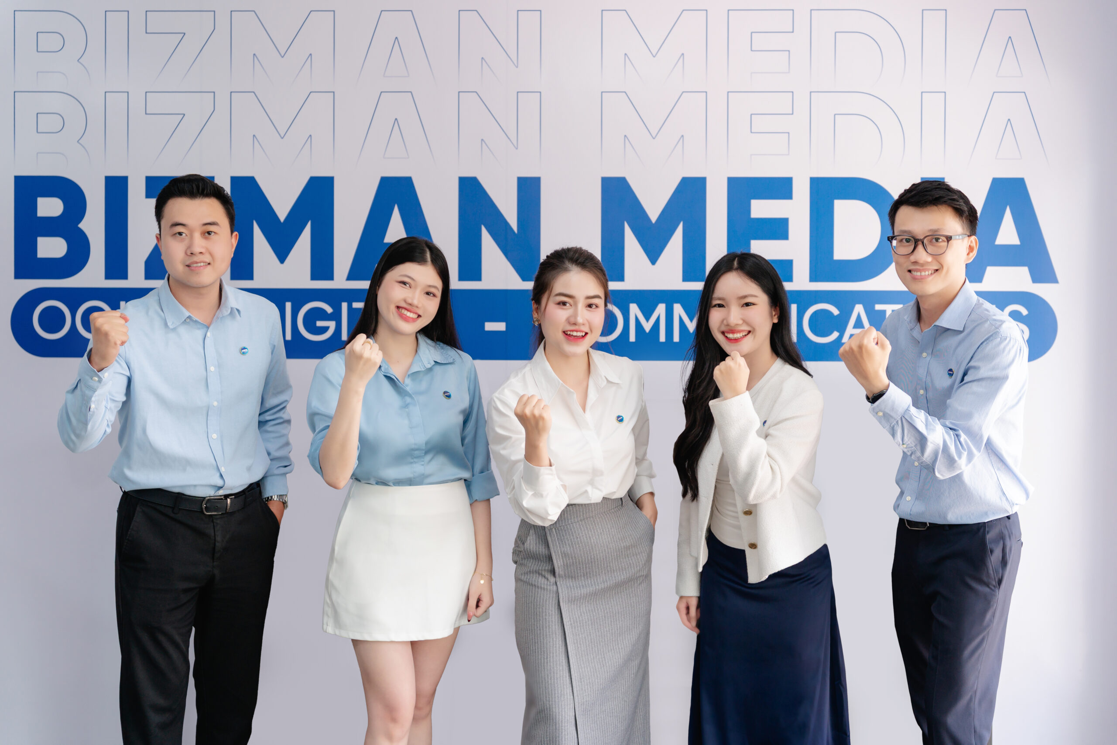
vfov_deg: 28.5
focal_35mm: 47
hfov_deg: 41.7
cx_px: 558
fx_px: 1464
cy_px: 372
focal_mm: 47.2
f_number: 3.5
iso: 500
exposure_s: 1/160
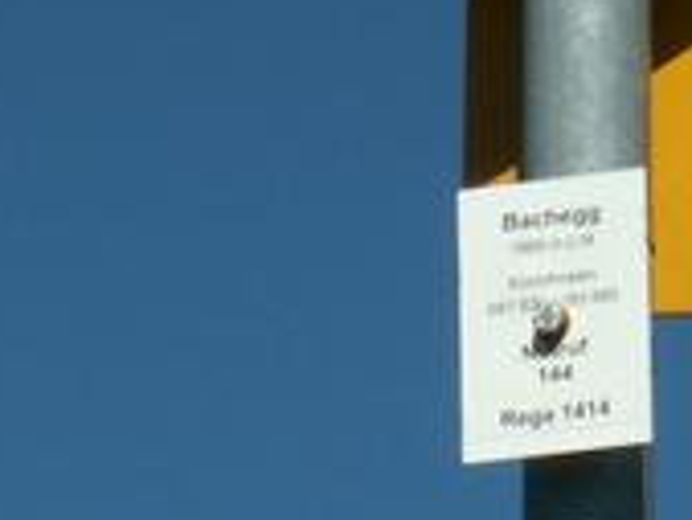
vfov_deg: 3.9
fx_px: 7642
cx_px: 758
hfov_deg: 5.2
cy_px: -287
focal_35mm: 382
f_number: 8
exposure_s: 1/250
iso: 50
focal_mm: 16.43
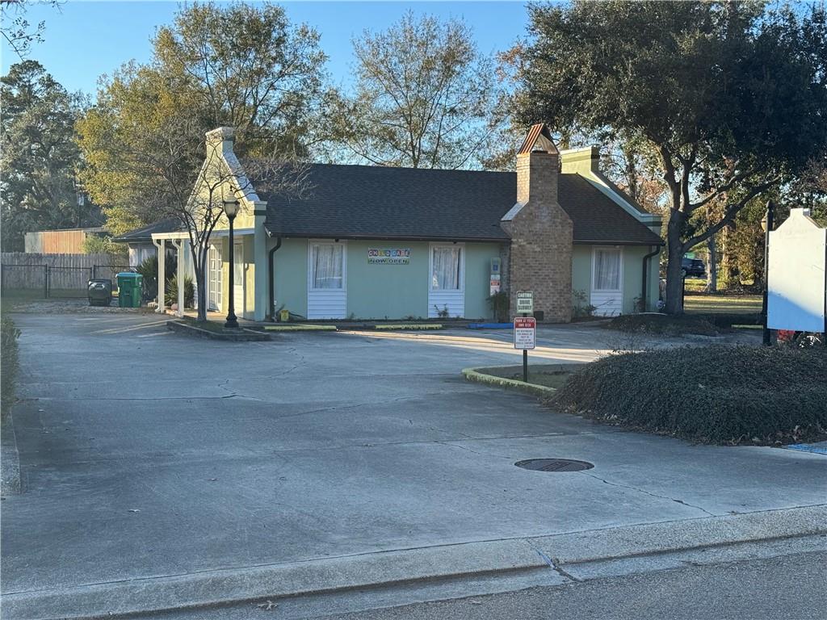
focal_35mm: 48
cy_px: 310
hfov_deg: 39.7
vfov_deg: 30.3
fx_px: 1147
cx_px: 414
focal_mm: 6.76
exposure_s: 1/1133
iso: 64
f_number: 1.78
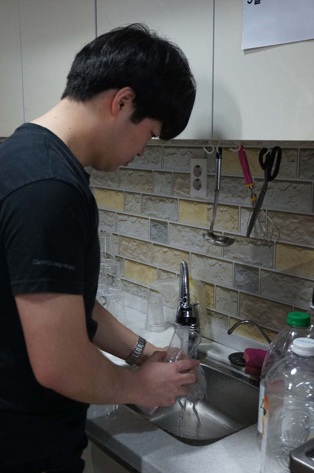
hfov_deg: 33.0
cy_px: 236
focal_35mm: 40
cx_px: 157
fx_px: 530
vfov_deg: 48.0
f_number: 4.5
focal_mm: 27
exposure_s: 1/60
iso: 1600
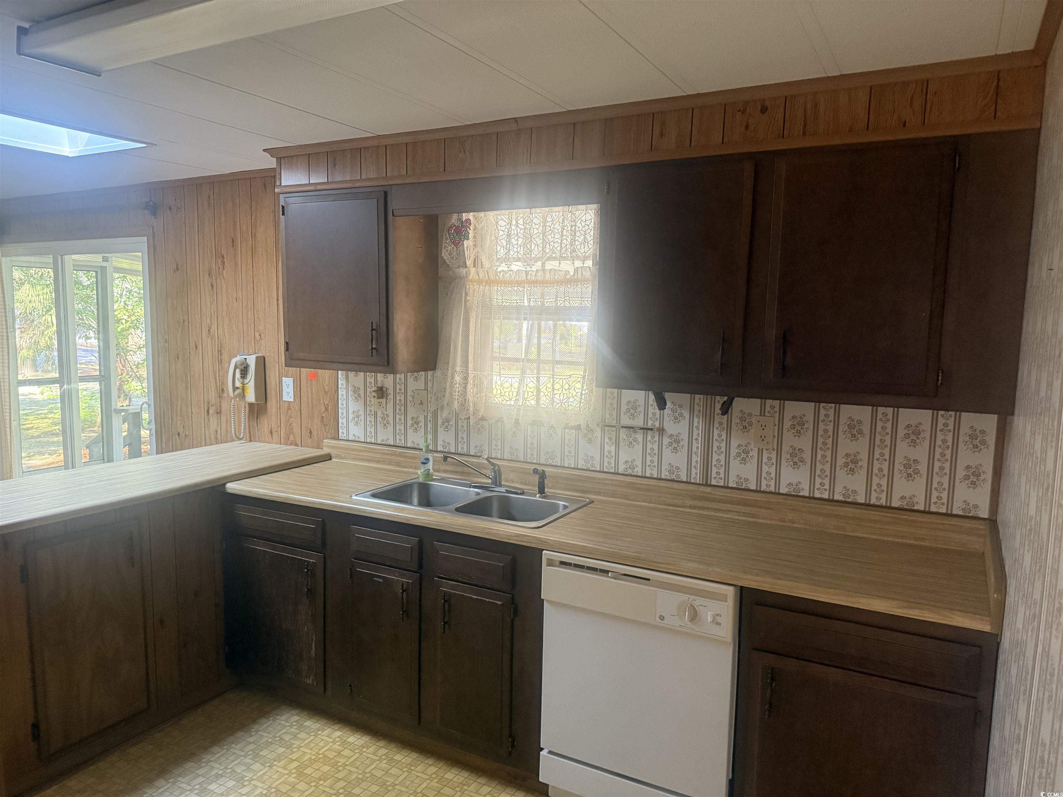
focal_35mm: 24
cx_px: 532
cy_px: 398
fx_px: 737
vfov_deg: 56.8
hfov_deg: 71.6
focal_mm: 6.76
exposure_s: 1/60
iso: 500
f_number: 1.78
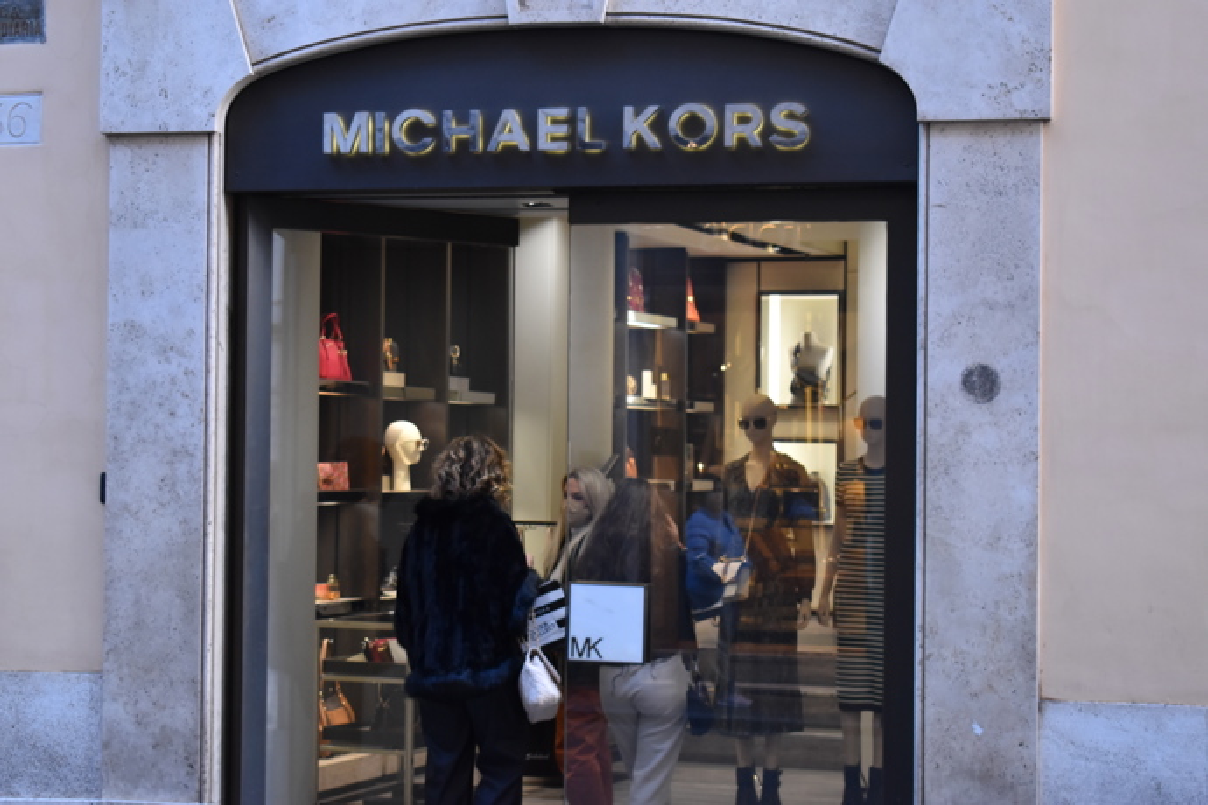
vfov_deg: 18.9
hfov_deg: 28.1
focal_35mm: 72
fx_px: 2416
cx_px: 604
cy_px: 402
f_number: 5.3
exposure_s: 1/60
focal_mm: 48
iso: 1400
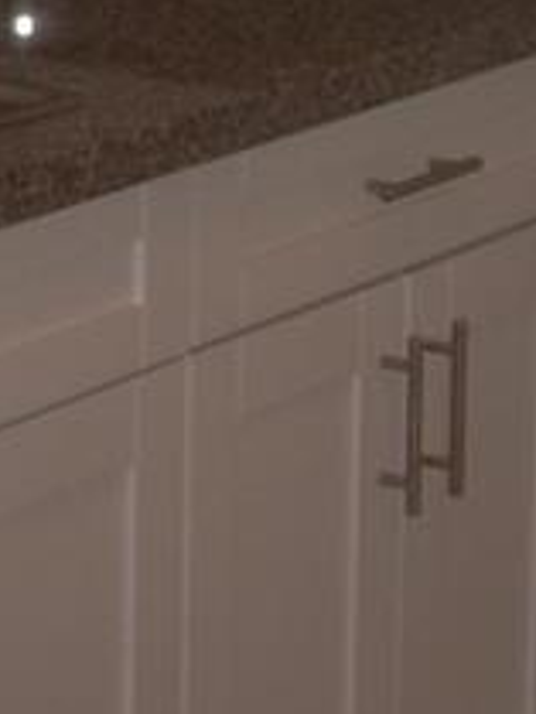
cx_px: -280
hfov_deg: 7.0
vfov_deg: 9.4
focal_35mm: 209
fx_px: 4311
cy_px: -14
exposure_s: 1/60
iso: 50
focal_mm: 9.6
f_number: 3.3
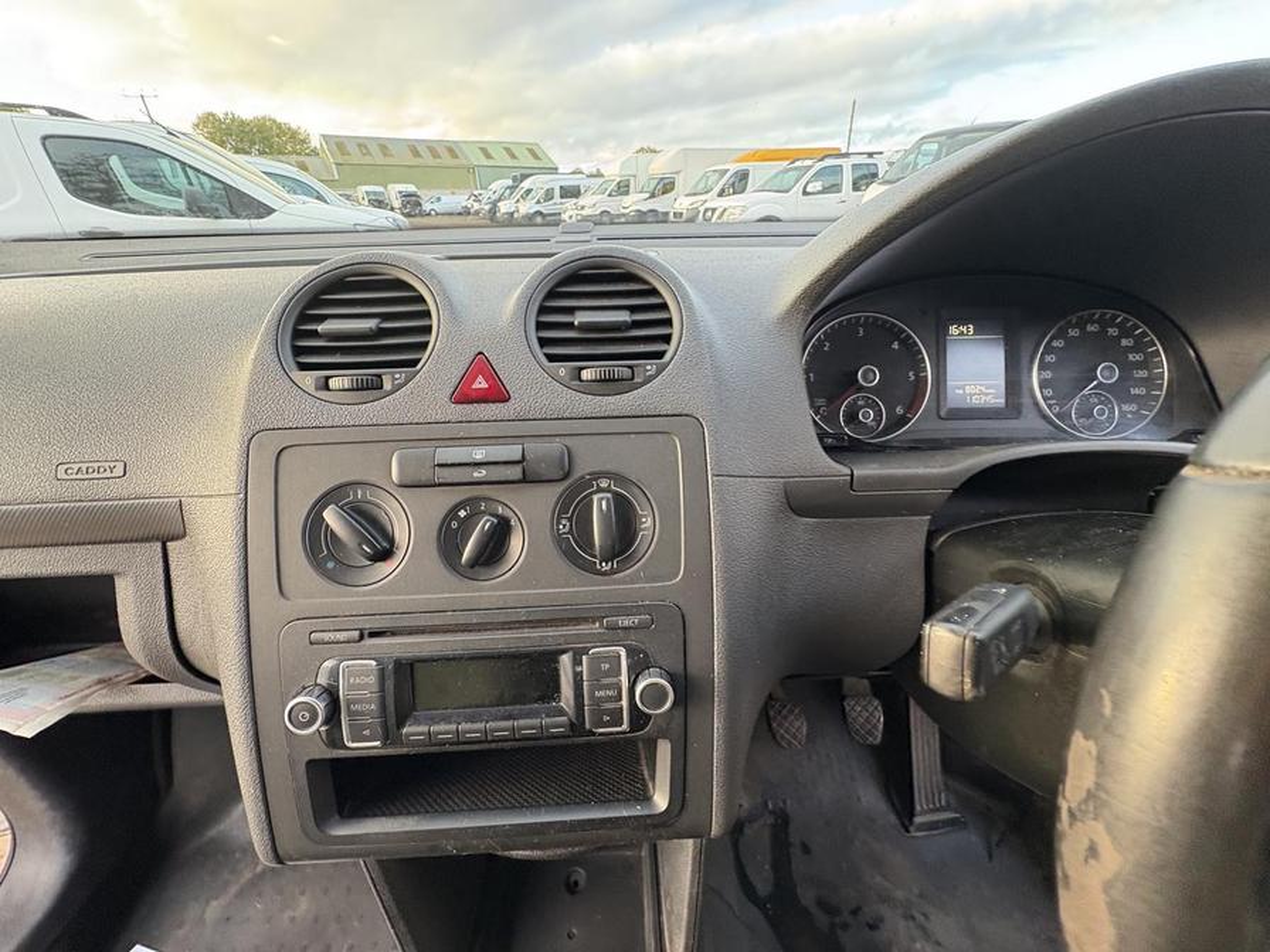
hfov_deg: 102.1
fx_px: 514
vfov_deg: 85.7
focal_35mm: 14
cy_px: 476
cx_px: 635
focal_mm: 2.22
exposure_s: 1/60
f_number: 2.2
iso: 320
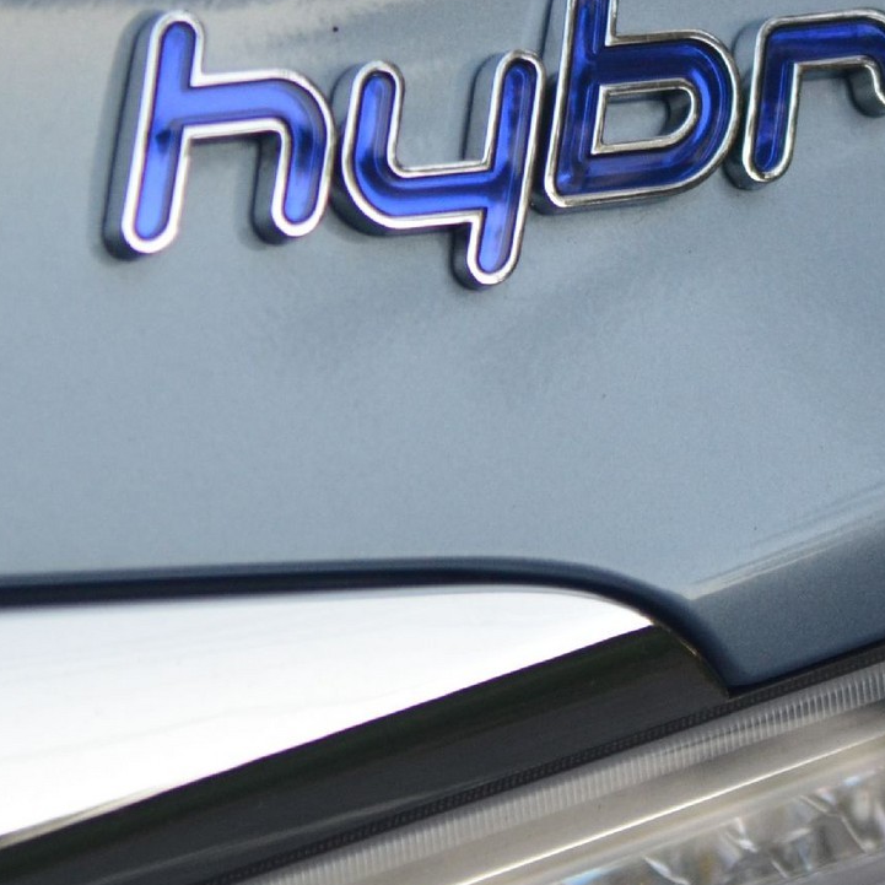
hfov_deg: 7.2
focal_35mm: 242
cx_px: 506
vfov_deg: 7.2
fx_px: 7013
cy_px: 34
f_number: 2.8
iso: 900
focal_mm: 55
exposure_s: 1/500
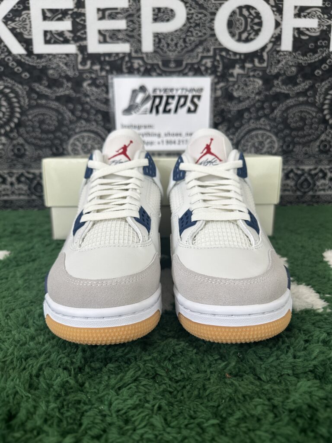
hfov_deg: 56.8
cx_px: 166
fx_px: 307
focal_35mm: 24
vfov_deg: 71.6
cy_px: 222
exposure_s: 1/50
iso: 160
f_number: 1.78
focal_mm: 6.86
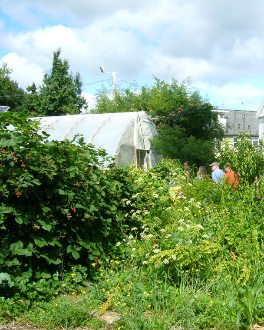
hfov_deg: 32.5
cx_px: 171
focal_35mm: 46
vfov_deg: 40.3
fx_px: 449
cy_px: 165
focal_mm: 5.8
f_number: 5.6
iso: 100
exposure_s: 1/320
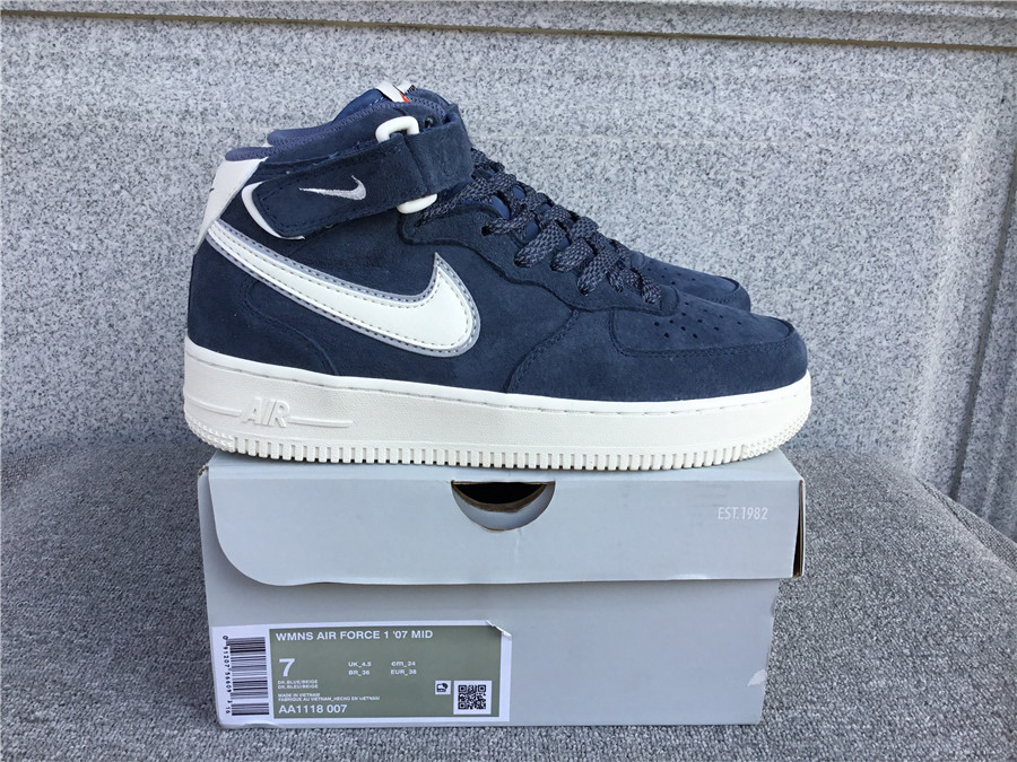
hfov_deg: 58.4
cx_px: 508
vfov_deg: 45.4
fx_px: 911
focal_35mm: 31
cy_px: 381
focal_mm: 3.3
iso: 25
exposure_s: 1/367
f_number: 2.4
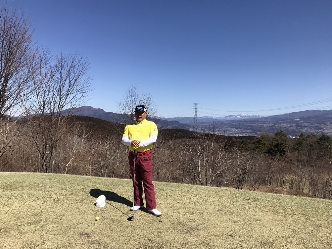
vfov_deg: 49.8
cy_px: 124
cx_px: 166
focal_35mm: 28
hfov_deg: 63.4
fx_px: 269
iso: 20
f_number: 1.8
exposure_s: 1/3690
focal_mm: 3.99
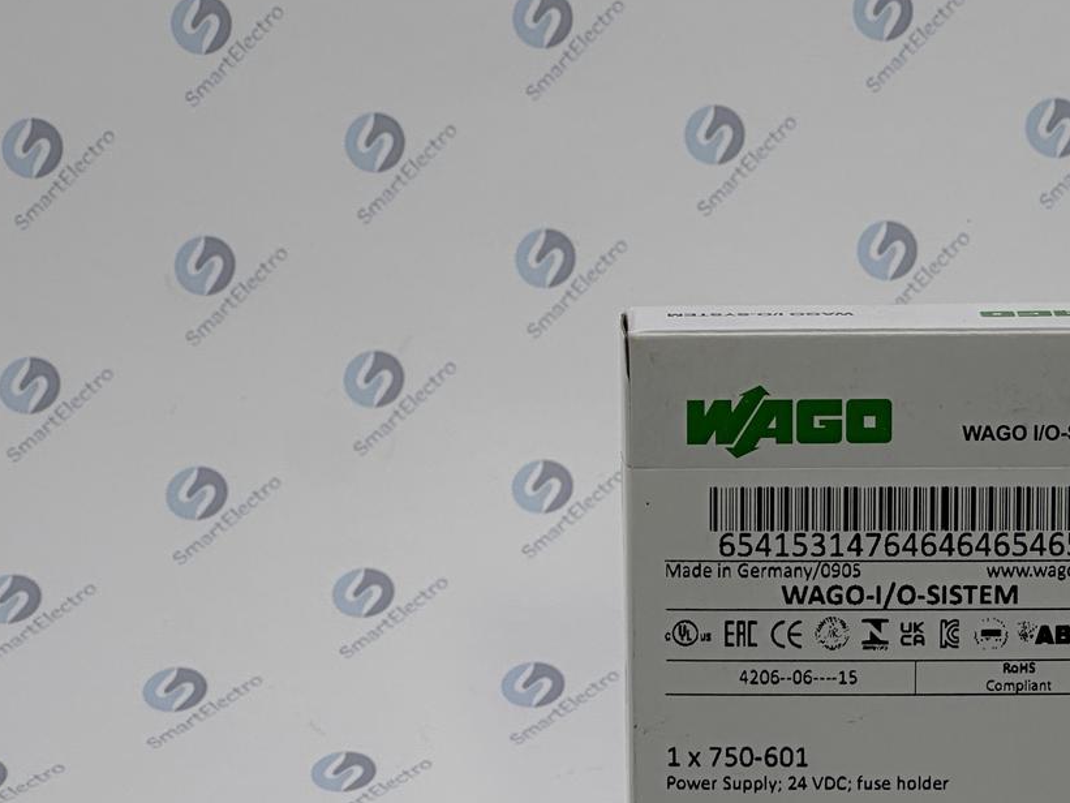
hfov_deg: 13.1
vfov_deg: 9.9
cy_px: 597
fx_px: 4637
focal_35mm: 150
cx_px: 904
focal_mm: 9
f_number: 2.8
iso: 32
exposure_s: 1/247
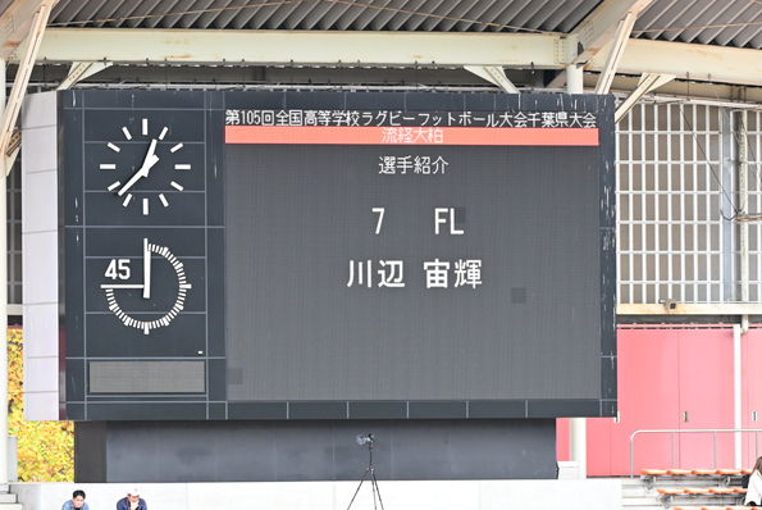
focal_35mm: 375
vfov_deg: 3.7
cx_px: 381
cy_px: 255
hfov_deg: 5.5
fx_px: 7945
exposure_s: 1/1250
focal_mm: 250
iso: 4000
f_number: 5.6
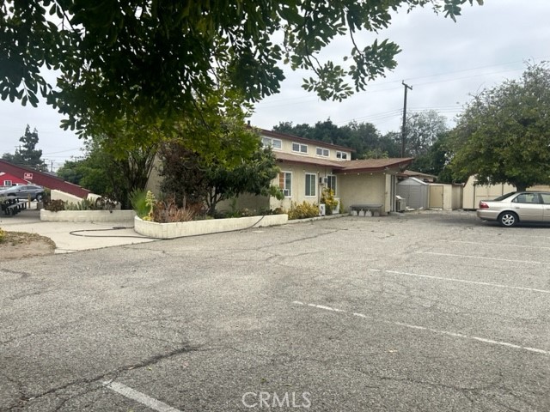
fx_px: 413
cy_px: 206
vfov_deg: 53.1
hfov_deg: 67.3
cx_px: 275
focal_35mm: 26
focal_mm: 5.7
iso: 50
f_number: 1.5
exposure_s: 1/3968
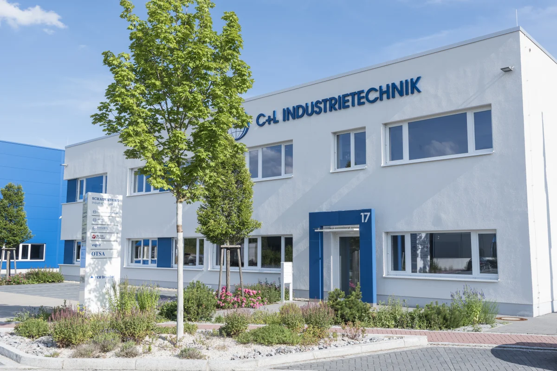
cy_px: 186
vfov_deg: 37.9
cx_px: 278
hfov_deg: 54.4
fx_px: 542
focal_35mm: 35
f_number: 9
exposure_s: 1/200
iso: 100
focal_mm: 35
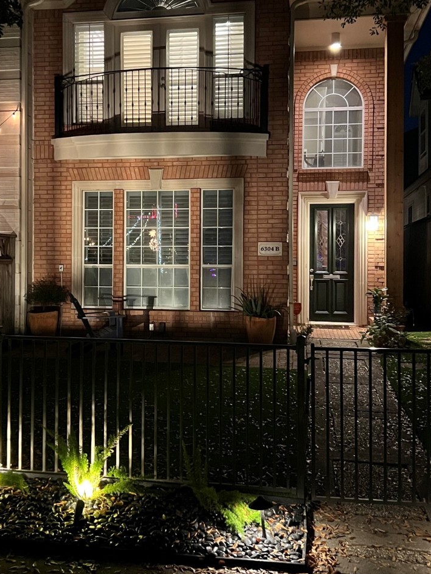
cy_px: 260
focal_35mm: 42
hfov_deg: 34.3
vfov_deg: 44.7
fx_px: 697
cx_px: 186
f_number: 1.5
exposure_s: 1/30
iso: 640
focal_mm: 5.7
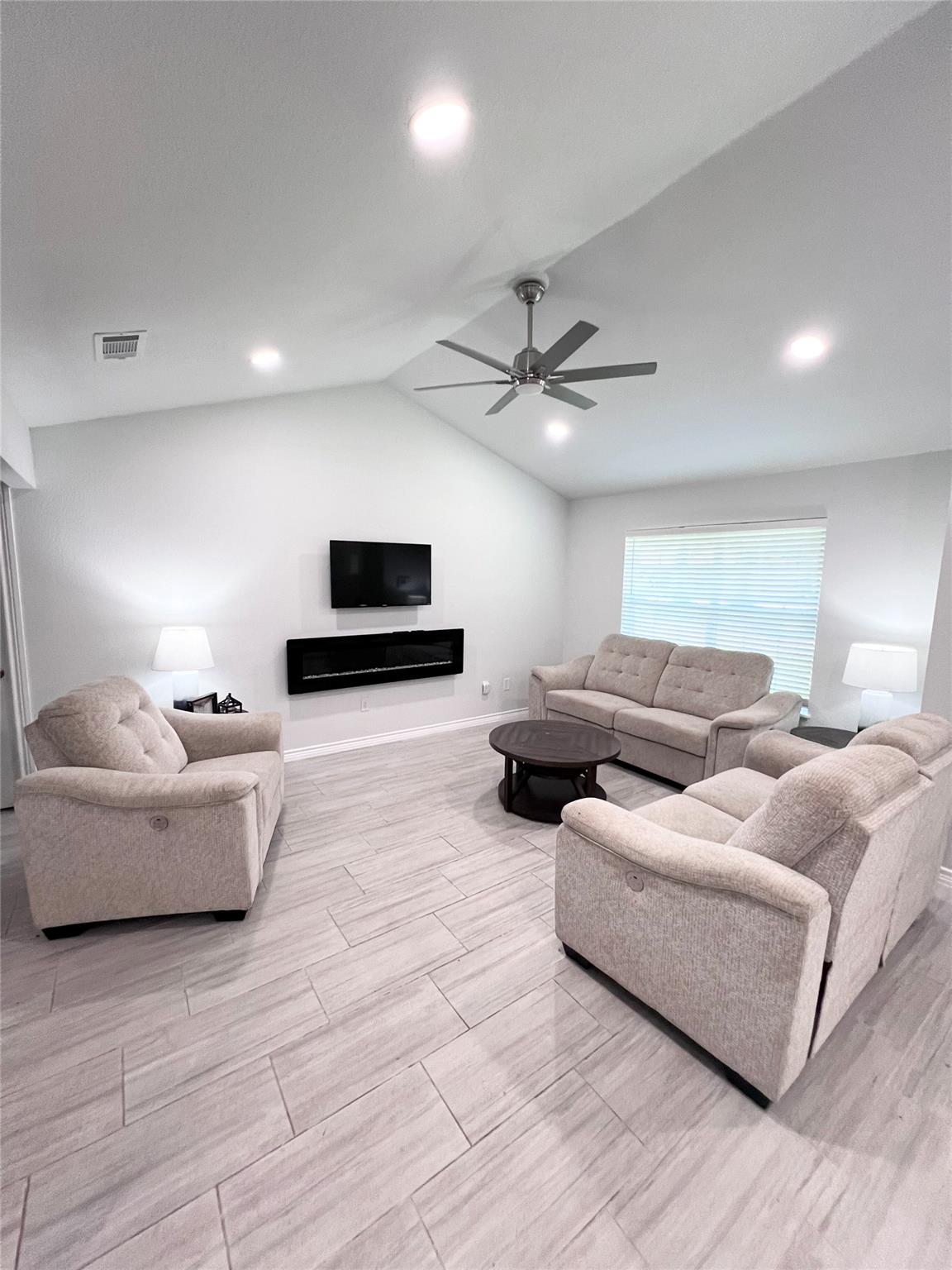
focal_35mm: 13
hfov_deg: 89.9
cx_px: 476
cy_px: 635
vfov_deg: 106.2
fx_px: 477
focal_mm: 1.57
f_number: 1.8
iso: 200
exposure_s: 1/120
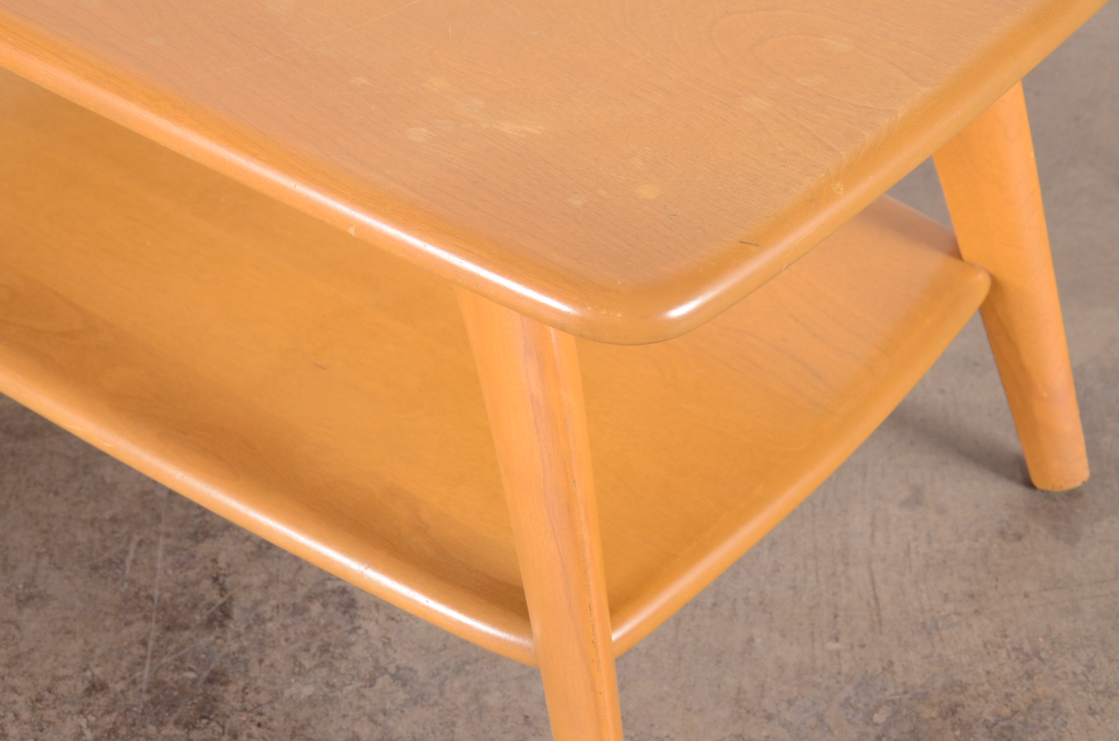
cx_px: 560
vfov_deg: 18.8
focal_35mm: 72
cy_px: 370
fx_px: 2233
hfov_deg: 28.1
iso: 160
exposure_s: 1/125
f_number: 10
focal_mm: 48
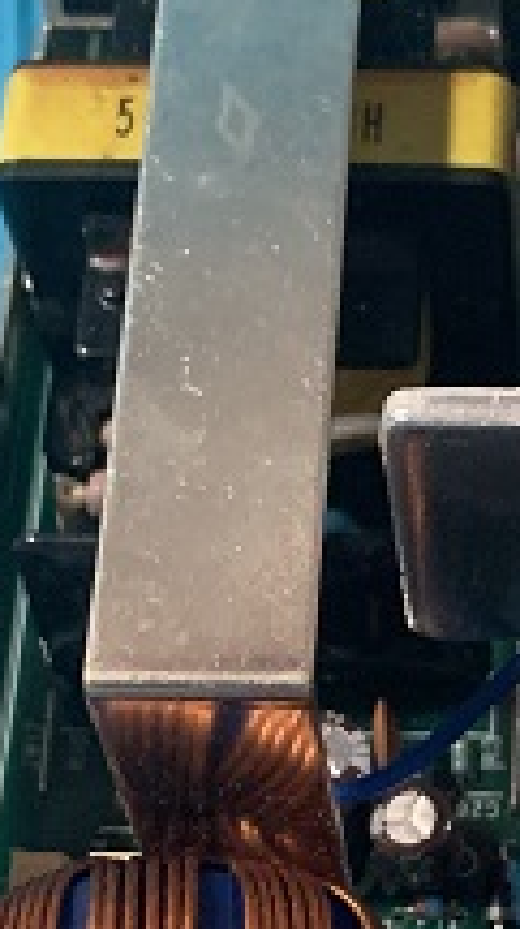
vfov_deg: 19.9
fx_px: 2606
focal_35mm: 106
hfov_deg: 11.3
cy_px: 789
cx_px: 548
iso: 320
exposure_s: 1/60
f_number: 1.8
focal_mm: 4.25
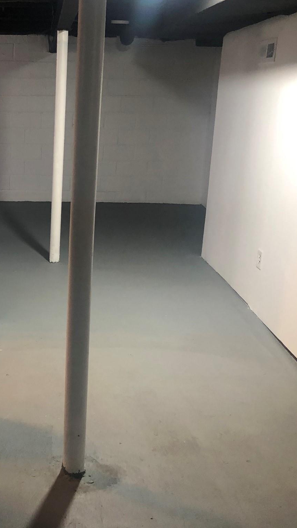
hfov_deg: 27.9
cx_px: 29
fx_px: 574
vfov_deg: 49.4
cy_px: 264
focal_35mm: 41
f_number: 1.8
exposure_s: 1/13
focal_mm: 3.99
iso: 100
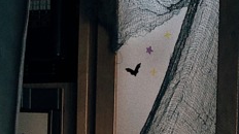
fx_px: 1000
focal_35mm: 158
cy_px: 270
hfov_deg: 13.5
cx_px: 232
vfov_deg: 7.4
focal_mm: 3.99
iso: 40
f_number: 1.8
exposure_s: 1/24
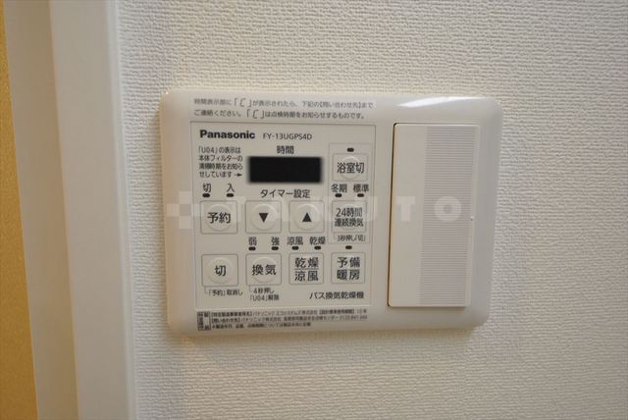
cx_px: 314
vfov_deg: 53.2
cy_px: 210
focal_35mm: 24
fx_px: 419
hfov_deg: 73.7
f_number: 5.6
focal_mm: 16
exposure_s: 1/30
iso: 800
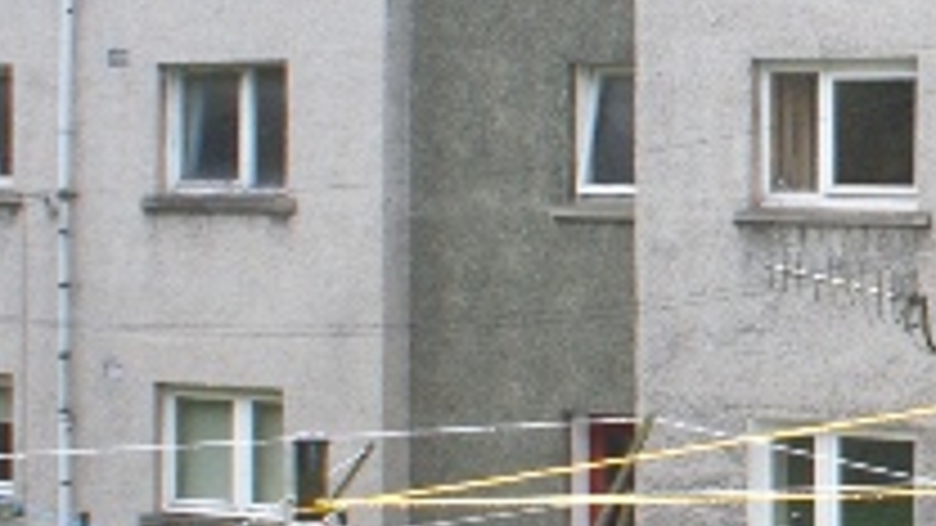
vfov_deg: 9.1
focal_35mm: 133
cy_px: 178
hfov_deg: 14.7
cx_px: 1526
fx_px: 3301
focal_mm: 22
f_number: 5.6
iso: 400
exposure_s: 1/60
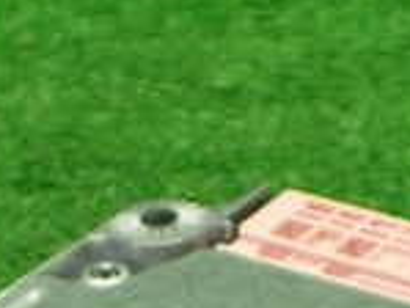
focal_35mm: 121
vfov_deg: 11.4
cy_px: 542
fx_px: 1434
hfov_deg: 16.3
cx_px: 215
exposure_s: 1/125
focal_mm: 5.4
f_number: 2.3
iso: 500
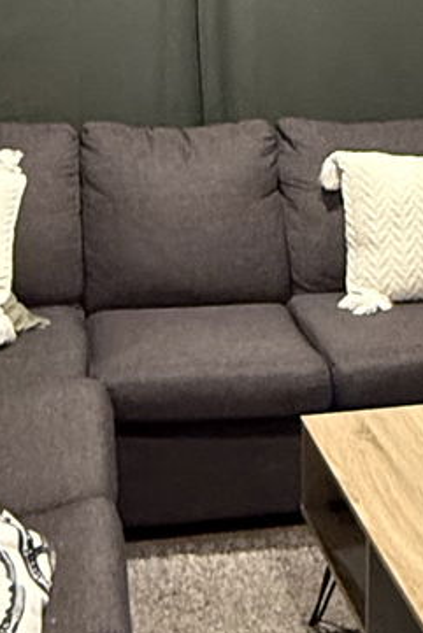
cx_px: 349
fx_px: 1514
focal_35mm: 86
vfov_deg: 22.9
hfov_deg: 15.8
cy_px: 45
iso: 800
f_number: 2.2
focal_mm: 2.22
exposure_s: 1/60
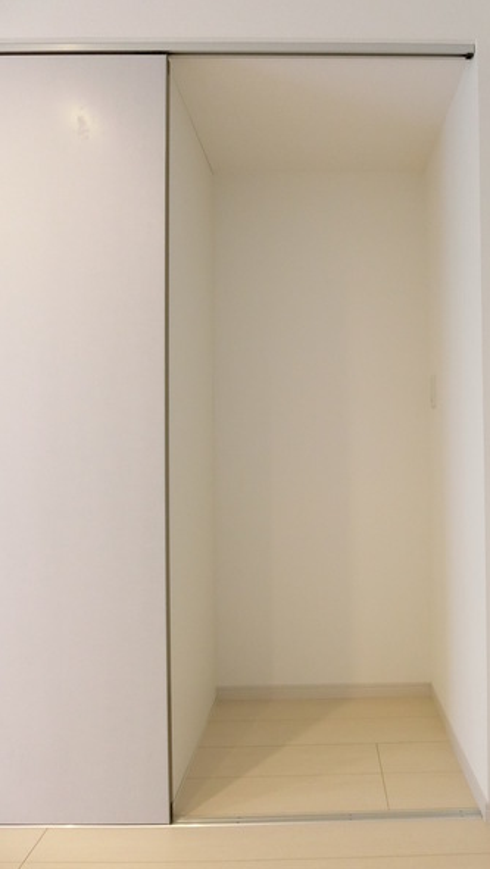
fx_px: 484
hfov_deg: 52.5
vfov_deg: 83.8
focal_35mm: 21
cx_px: 330
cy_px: 440
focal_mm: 4.06
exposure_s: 1/80
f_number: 2.7
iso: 400
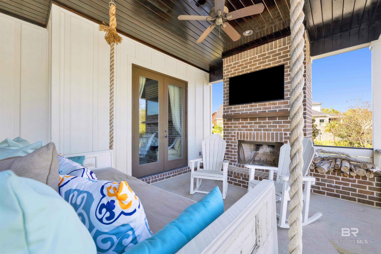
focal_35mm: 14
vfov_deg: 79.2
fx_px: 153
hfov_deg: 102.3
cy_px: 127
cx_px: 190
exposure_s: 1/40
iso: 400
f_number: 11
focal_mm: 14.5
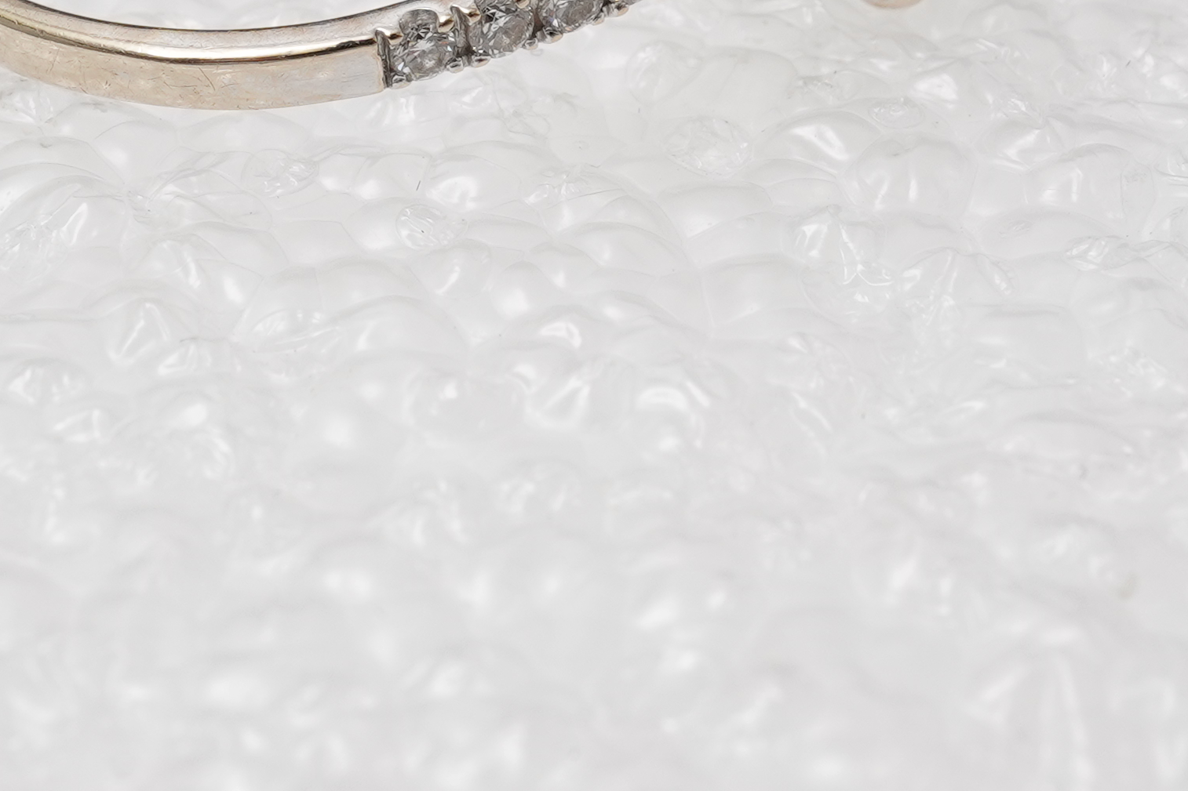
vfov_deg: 11.6
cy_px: -8
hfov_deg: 17.5
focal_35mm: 117
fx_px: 3860
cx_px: 515
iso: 400
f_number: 22
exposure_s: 1/125
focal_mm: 30
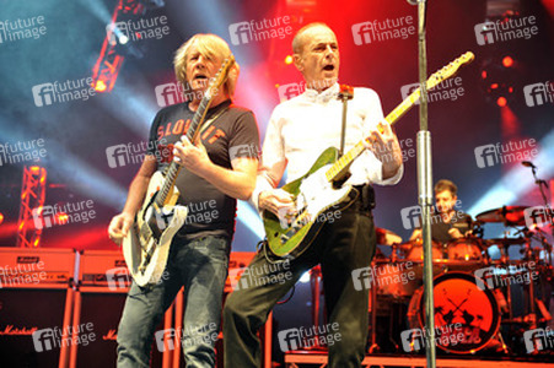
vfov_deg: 26.0
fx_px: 800
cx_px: 277
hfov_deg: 38.2
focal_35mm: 52
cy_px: 184
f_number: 2.8
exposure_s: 1/125
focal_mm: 52
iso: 800
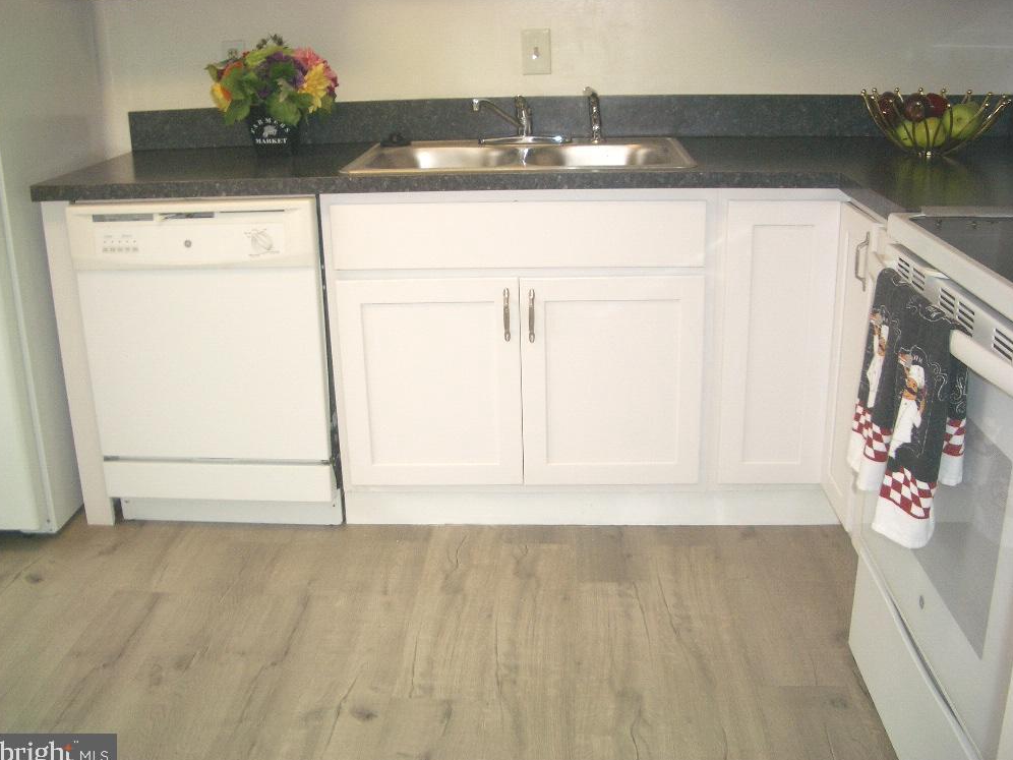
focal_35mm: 36
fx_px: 1054
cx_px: 511
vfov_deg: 39.7
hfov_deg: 51.4
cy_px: 385
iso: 100
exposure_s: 1/160
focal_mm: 5.8
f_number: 2.6
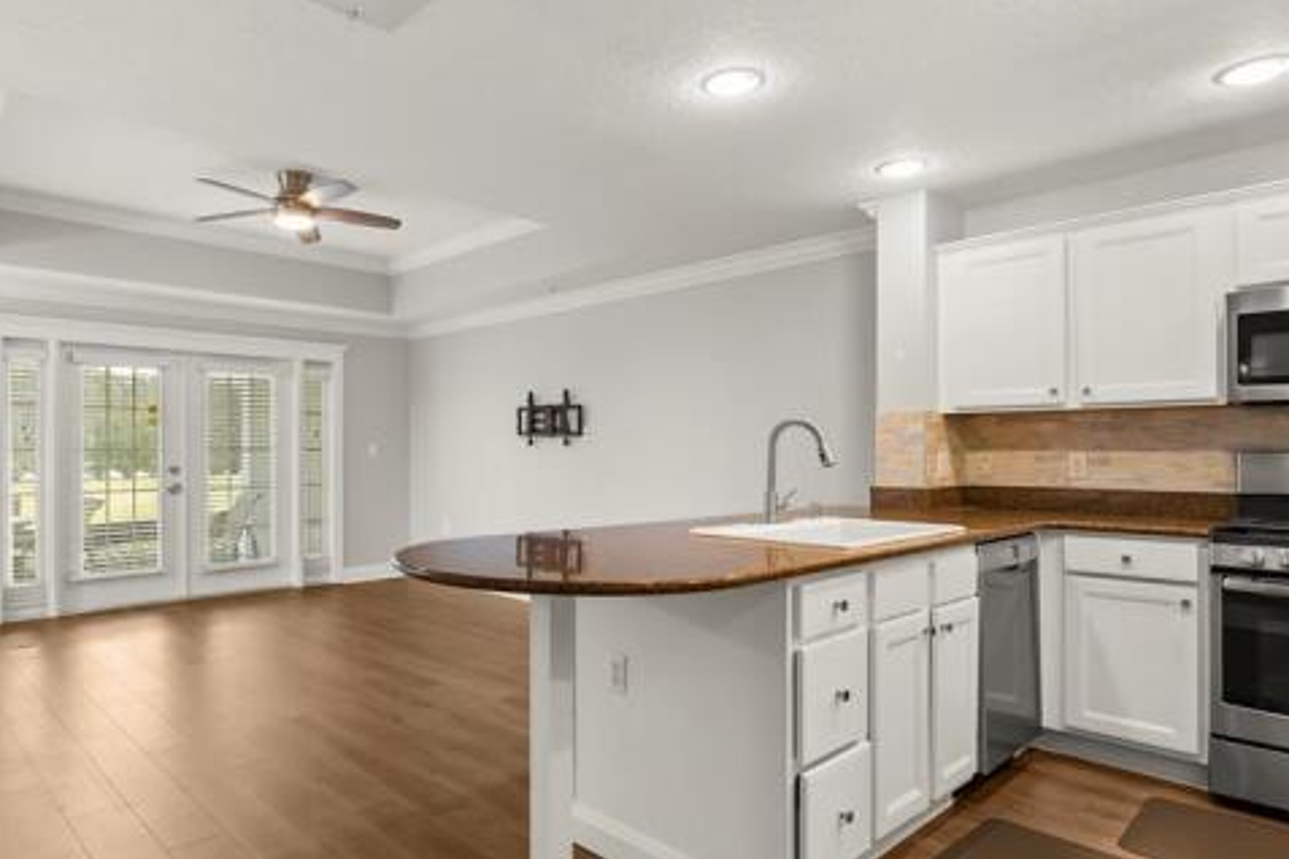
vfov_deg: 57.2
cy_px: 455
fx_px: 788
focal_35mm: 22
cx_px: 538
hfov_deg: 78.0
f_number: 4
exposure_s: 1/8
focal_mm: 16
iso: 160
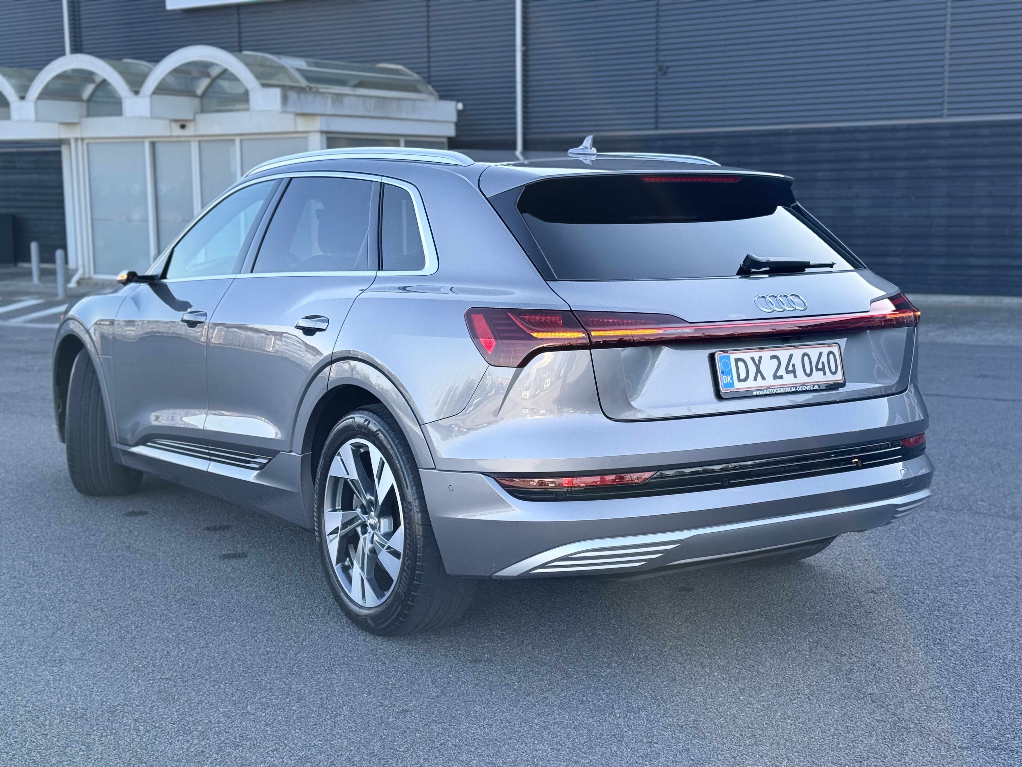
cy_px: 384
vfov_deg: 30.3
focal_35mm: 48
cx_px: 511
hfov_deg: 39.7
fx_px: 1417
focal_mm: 6.76
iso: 64
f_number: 1.78
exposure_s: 1/693
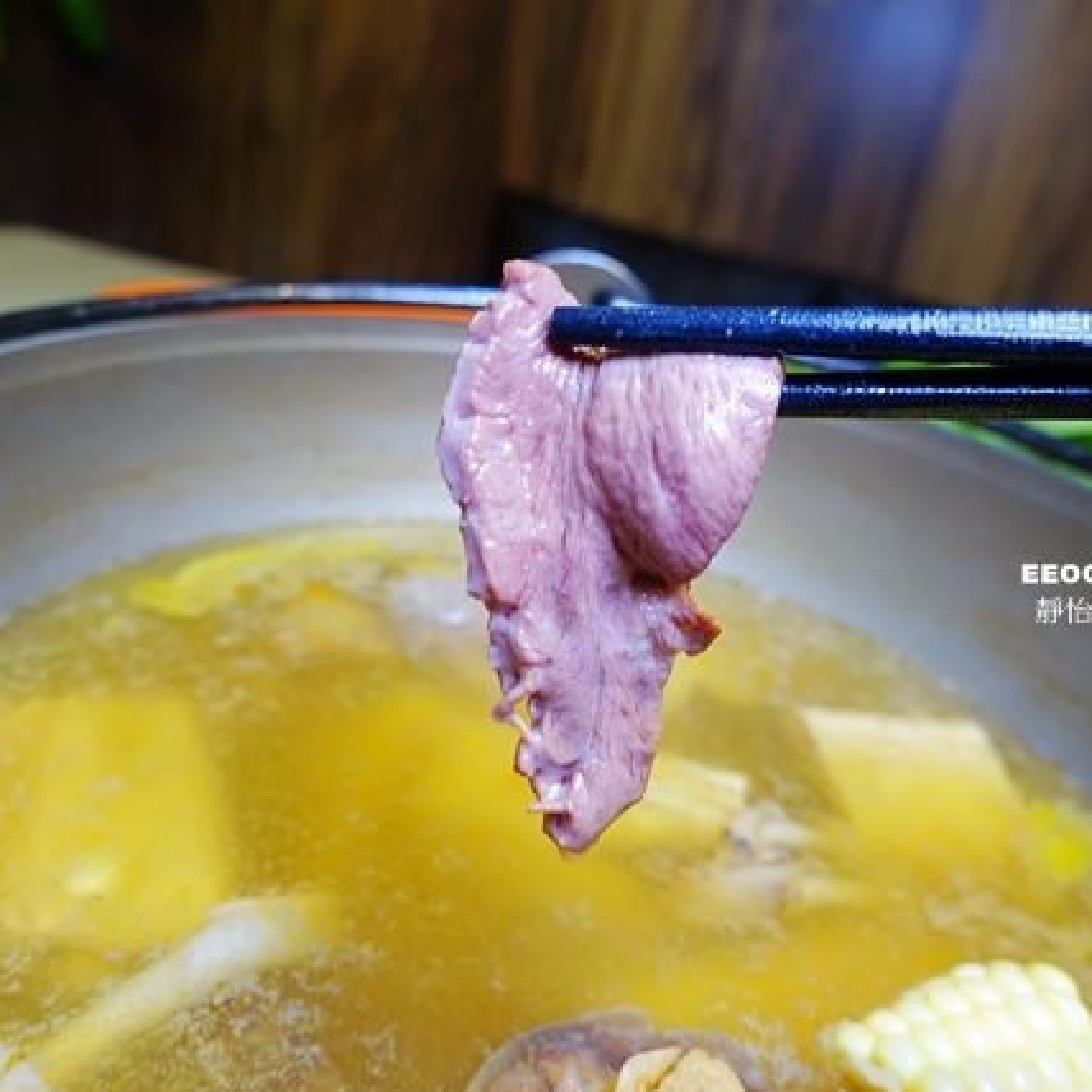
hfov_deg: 52.5
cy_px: 550
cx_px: 554
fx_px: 1106
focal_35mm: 31
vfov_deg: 52.5
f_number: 2.8
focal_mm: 8.8
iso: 125
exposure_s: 1/40
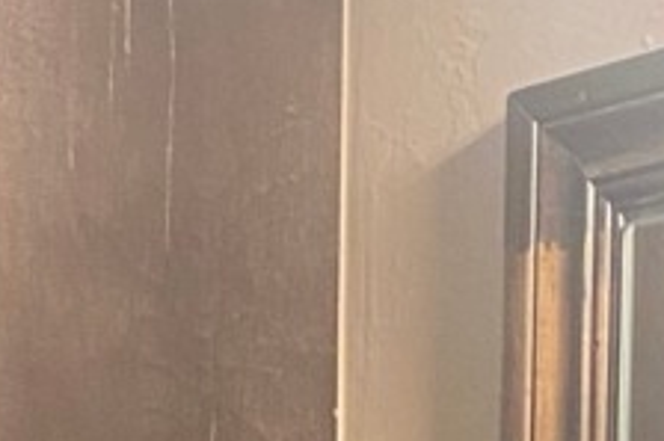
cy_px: 1971
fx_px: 4276
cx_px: 151
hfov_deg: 8.9
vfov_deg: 5.1
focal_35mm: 232
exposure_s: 1/60
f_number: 1.8
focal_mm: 4.25
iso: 160
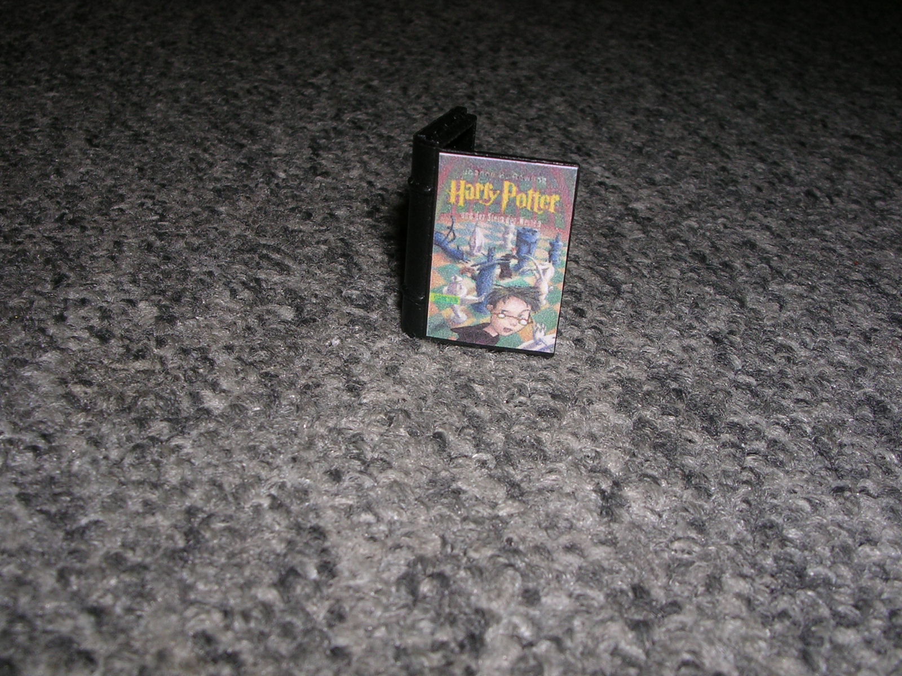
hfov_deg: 49.0
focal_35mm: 38
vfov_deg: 37.7
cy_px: 338
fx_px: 990
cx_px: 451
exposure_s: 1/60.1
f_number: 5.6
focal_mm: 5.8
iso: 50
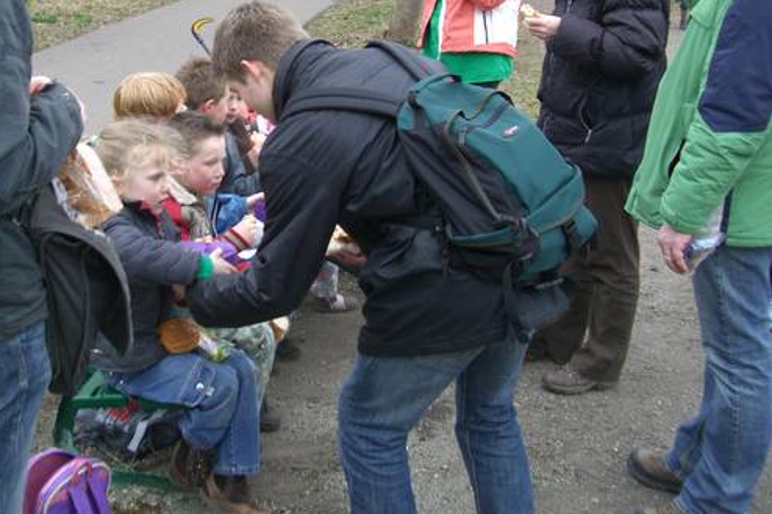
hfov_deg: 35.3
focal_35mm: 56
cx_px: 264
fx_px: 1200
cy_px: 132
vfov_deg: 23.9
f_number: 2.8
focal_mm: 7.9
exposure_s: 1/125
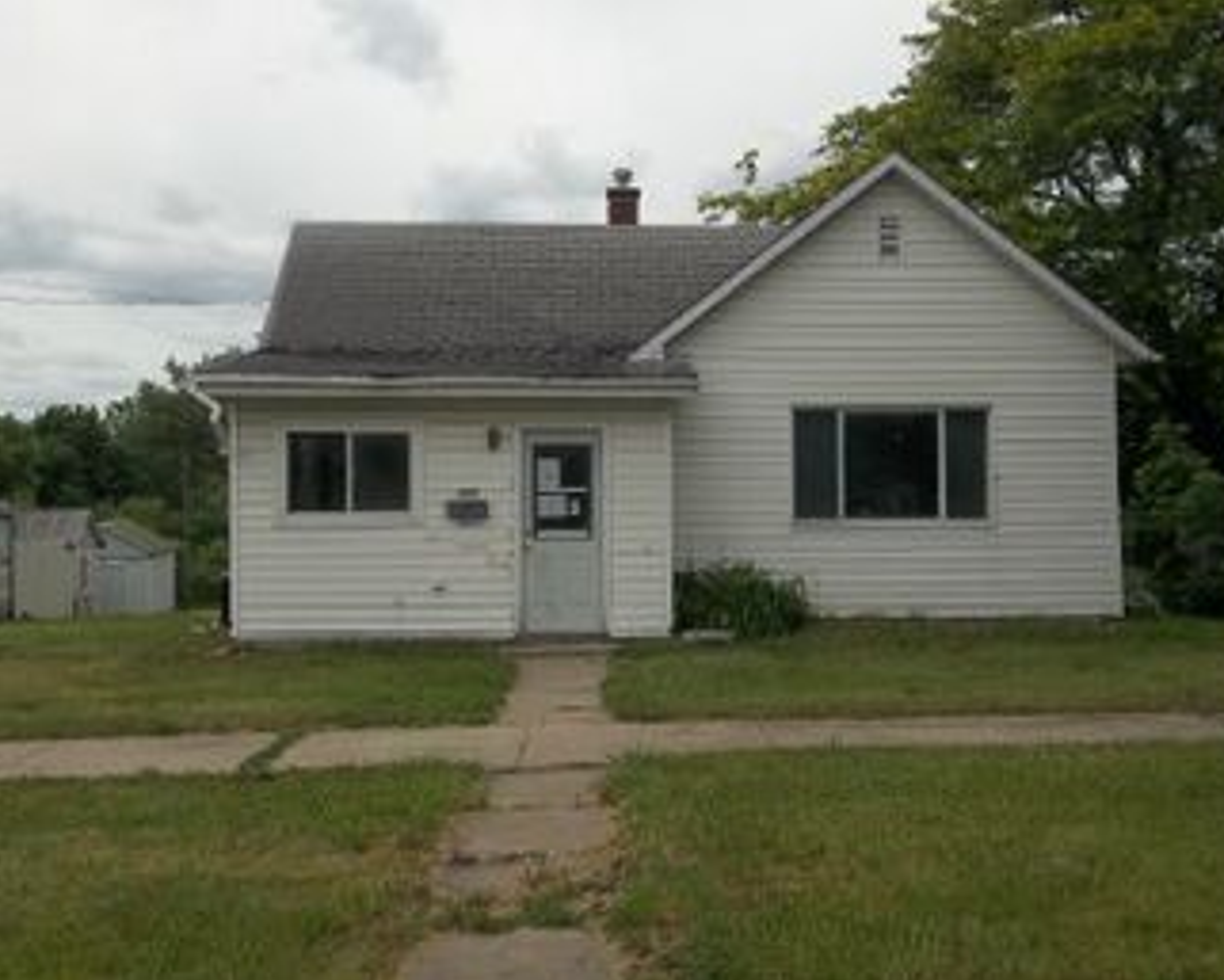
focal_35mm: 39
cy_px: 492
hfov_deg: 46.8
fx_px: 1413
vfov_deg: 38.2
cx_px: 656
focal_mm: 6.6
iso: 80
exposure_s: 1/200
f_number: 10.1
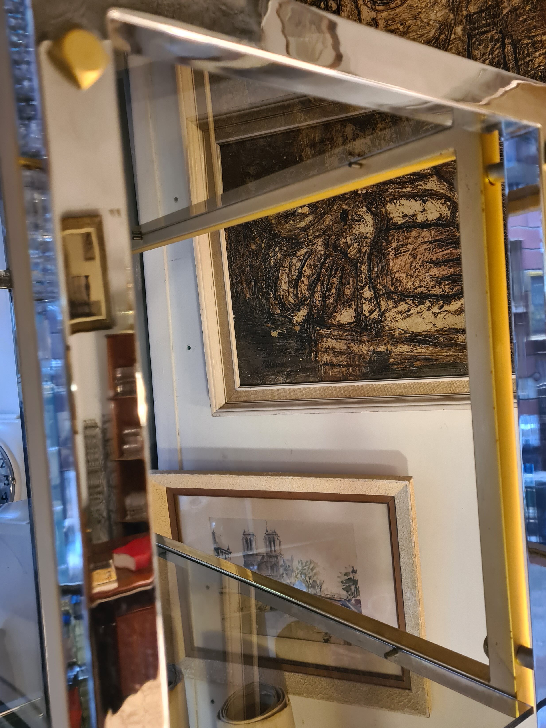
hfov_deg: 44.1
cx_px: 300
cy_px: 366
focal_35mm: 32
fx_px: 673
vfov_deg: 56.8
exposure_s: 1/50
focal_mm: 5.4
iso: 500
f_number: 1.8
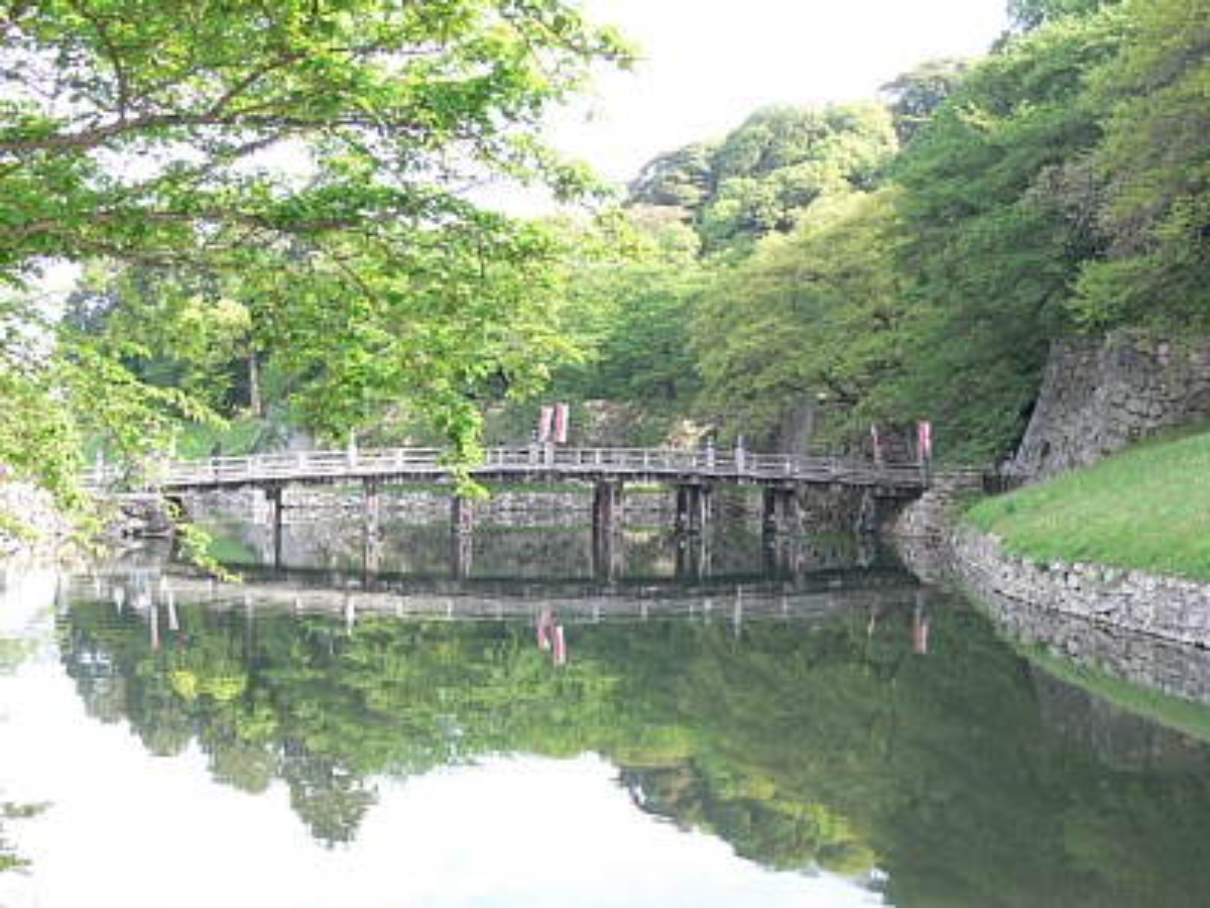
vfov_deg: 32.2
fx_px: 1573
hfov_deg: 42.1
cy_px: 454
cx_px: 605
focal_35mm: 45
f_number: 4
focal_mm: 9.6
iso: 80
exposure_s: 1/60
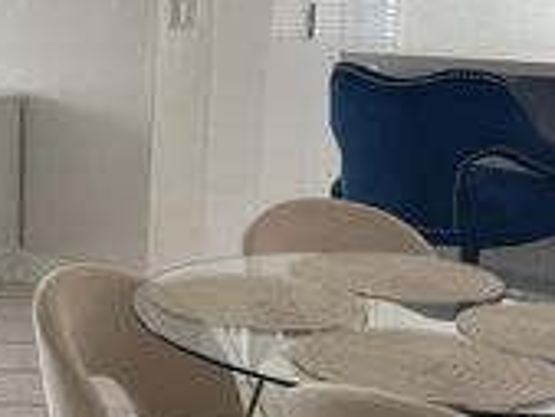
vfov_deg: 19.2
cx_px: -197
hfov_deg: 22.3
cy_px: 186
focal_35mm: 77
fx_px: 1235
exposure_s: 1/195
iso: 32
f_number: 1.6
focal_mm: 4.2
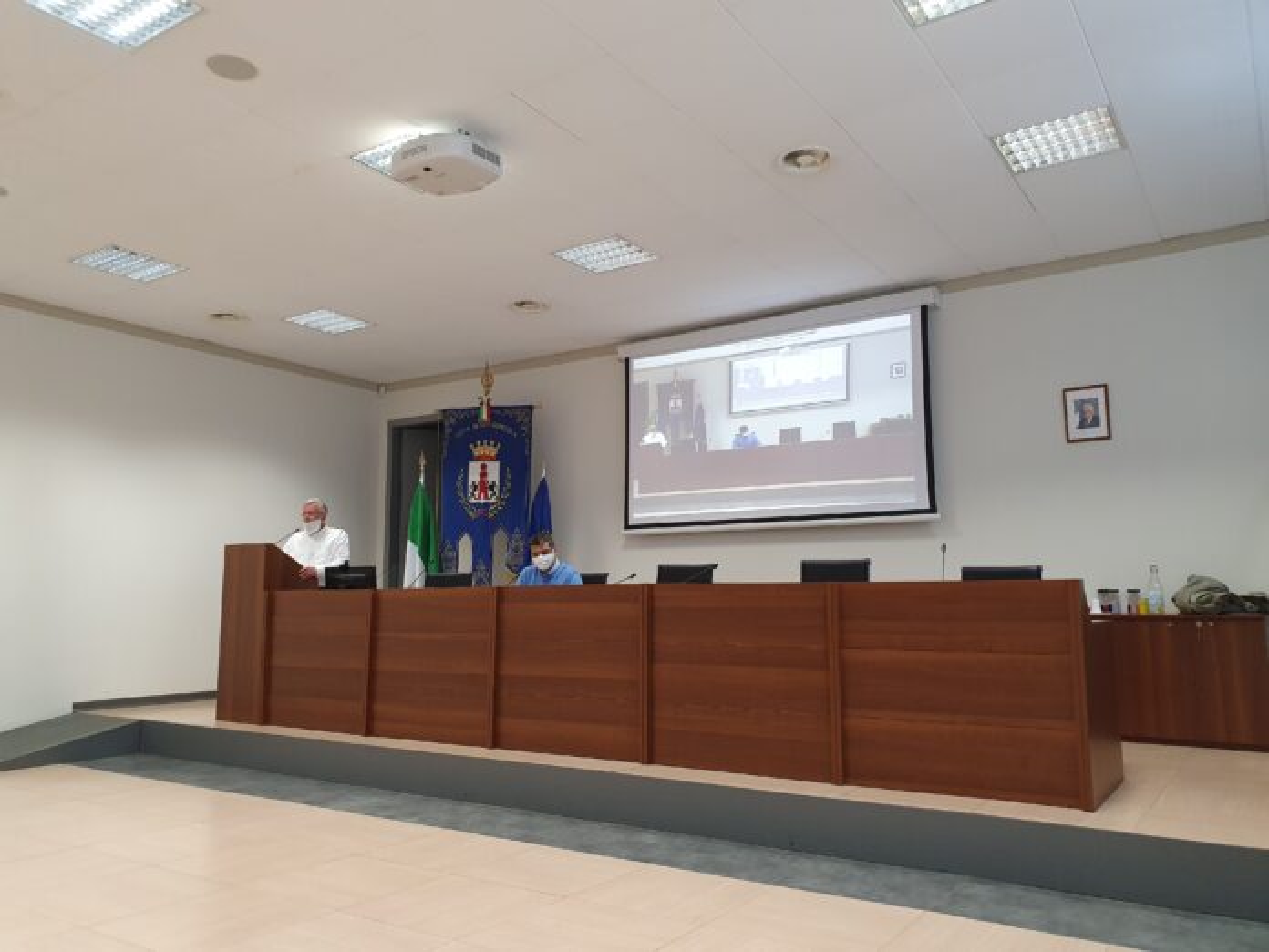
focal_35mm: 26
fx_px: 953
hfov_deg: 67.3
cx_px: 634
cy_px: 476
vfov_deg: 53.1
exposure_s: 1/100
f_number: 2.4
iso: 320
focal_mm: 4.32
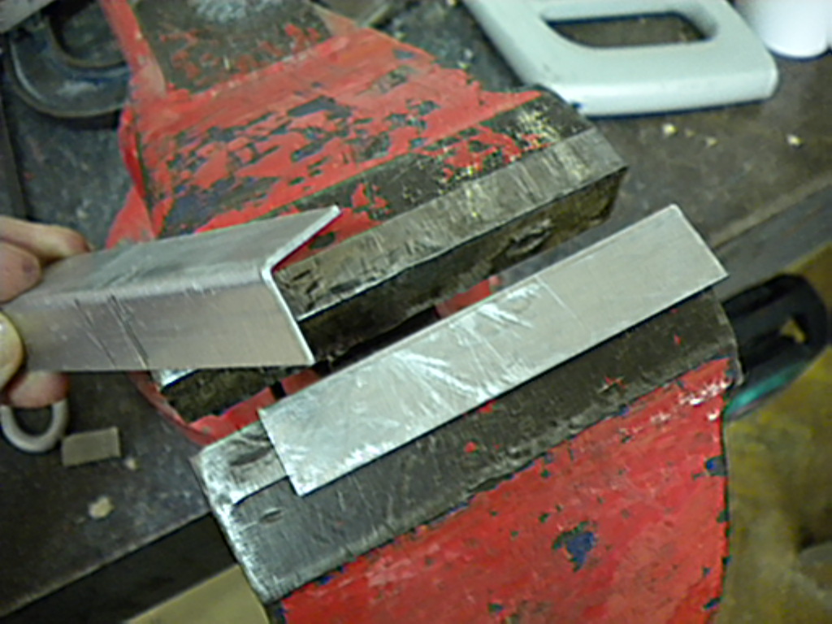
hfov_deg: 52.6
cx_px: 416
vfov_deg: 40.7
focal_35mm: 35
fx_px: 841
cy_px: 312
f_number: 3.1
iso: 400
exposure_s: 1/11.2
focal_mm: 6.3
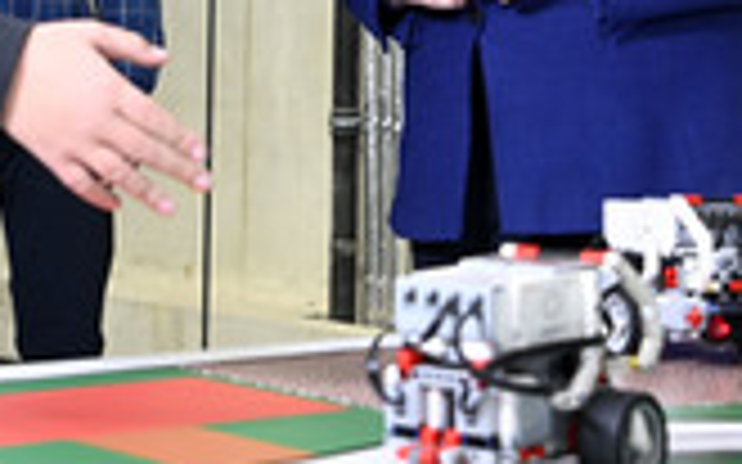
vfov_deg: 9.6
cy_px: -104
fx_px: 2709
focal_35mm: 134
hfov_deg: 15.6
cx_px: 299
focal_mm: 48
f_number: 6.3
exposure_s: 1/250
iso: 3200
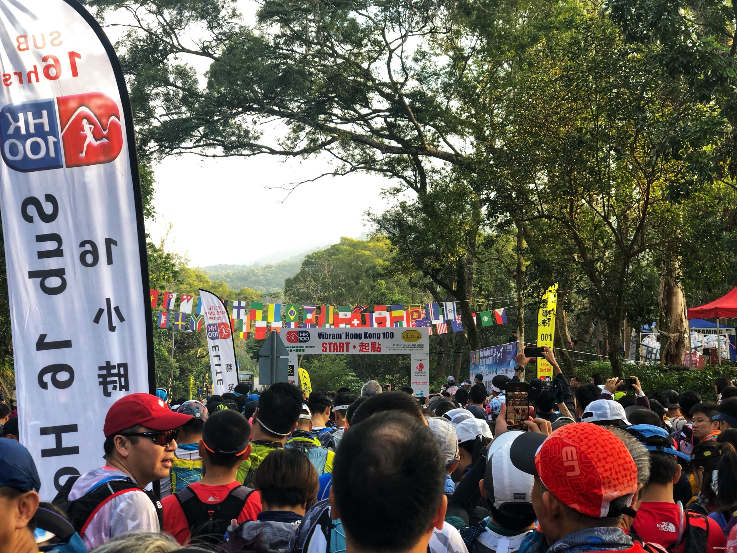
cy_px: 276
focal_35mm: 52
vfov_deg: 28.0
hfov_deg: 36.8
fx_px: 1107
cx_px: 368
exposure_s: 1/60
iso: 16
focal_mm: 6
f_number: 2.4
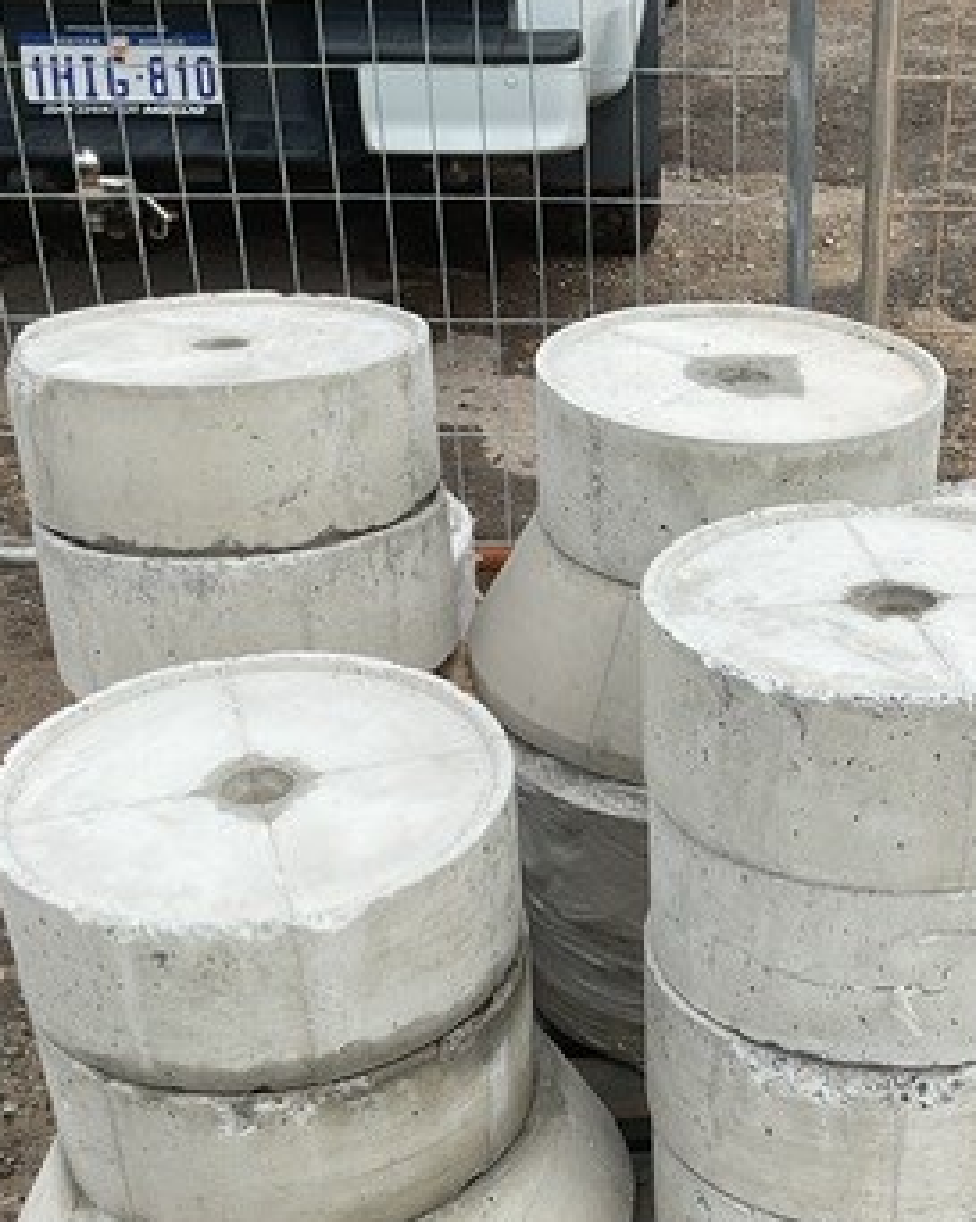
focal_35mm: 53
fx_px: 1916
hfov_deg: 28.0
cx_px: 787
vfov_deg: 35.0
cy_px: 833
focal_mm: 3
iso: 16
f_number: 1.8
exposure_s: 1/1377
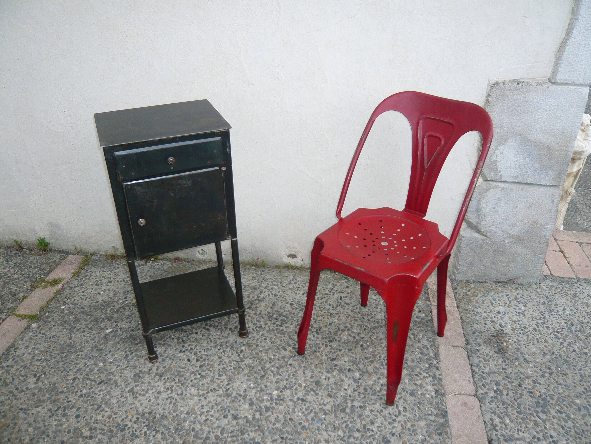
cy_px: 222
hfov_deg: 63.4
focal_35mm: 28
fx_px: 478
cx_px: 296
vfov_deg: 49.7
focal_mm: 4.6
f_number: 2.8
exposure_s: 1/250
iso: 100
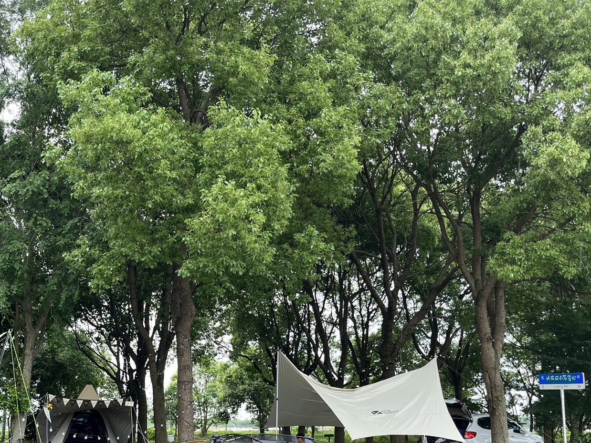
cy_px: 309
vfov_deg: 33.9
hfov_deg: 44.0
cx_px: 189
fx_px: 717
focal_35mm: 42
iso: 40
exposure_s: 1/173
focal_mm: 5.1
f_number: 1.6
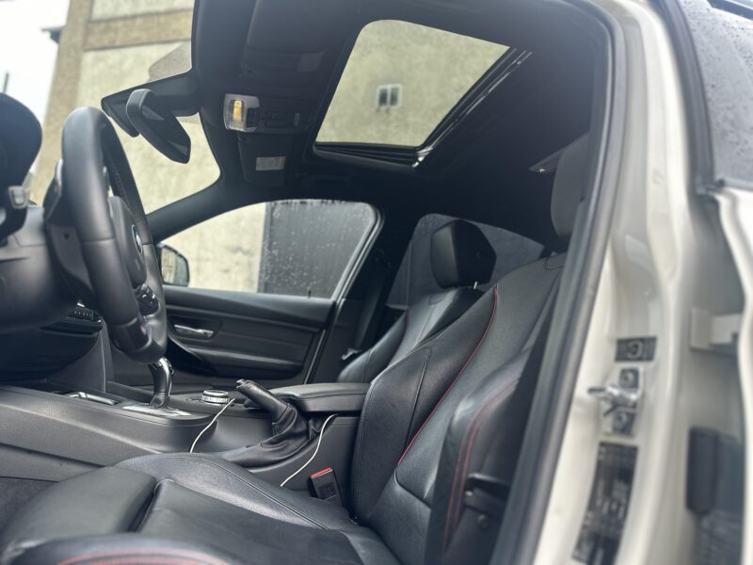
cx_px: 376
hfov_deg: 71.6
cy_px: 282
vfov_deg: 56.8
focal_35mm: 24
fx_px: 522
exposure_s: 1/220
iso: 64
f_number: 1.78
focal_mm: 6.86
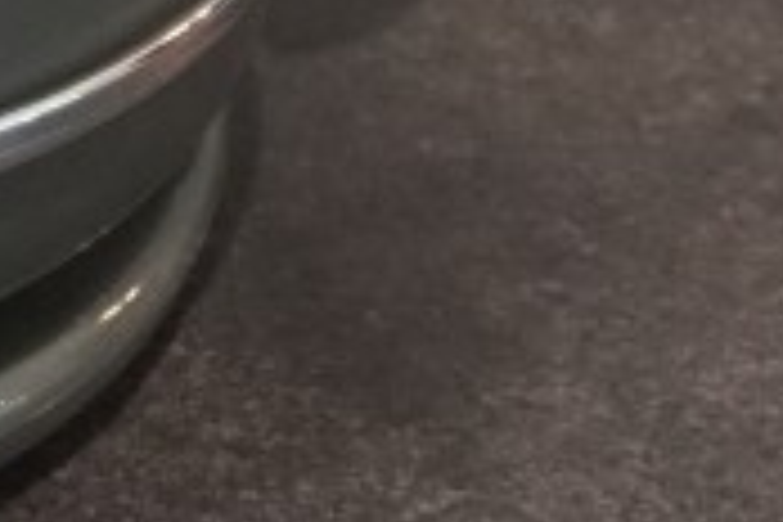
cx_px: -486
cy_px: -770
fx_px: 2871
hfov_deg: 14.2
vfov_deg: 9.2
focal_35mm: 132
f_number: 10
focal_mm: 20
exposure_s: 1/80
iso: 12800
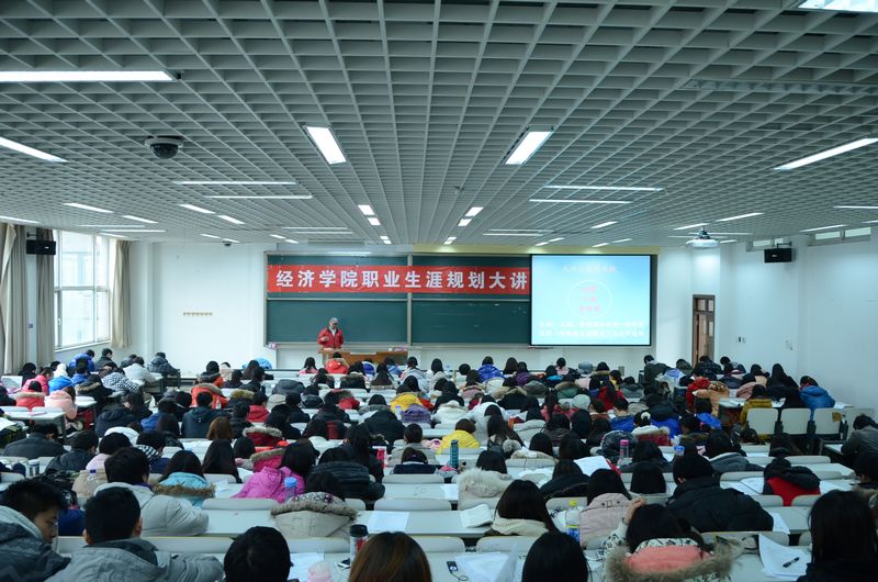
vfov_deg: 47.7
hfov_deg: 67.5
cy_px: 291
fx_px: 657
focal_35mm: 27
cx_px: 439
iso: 400
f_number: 3.5
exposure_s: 1/20
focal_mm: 18
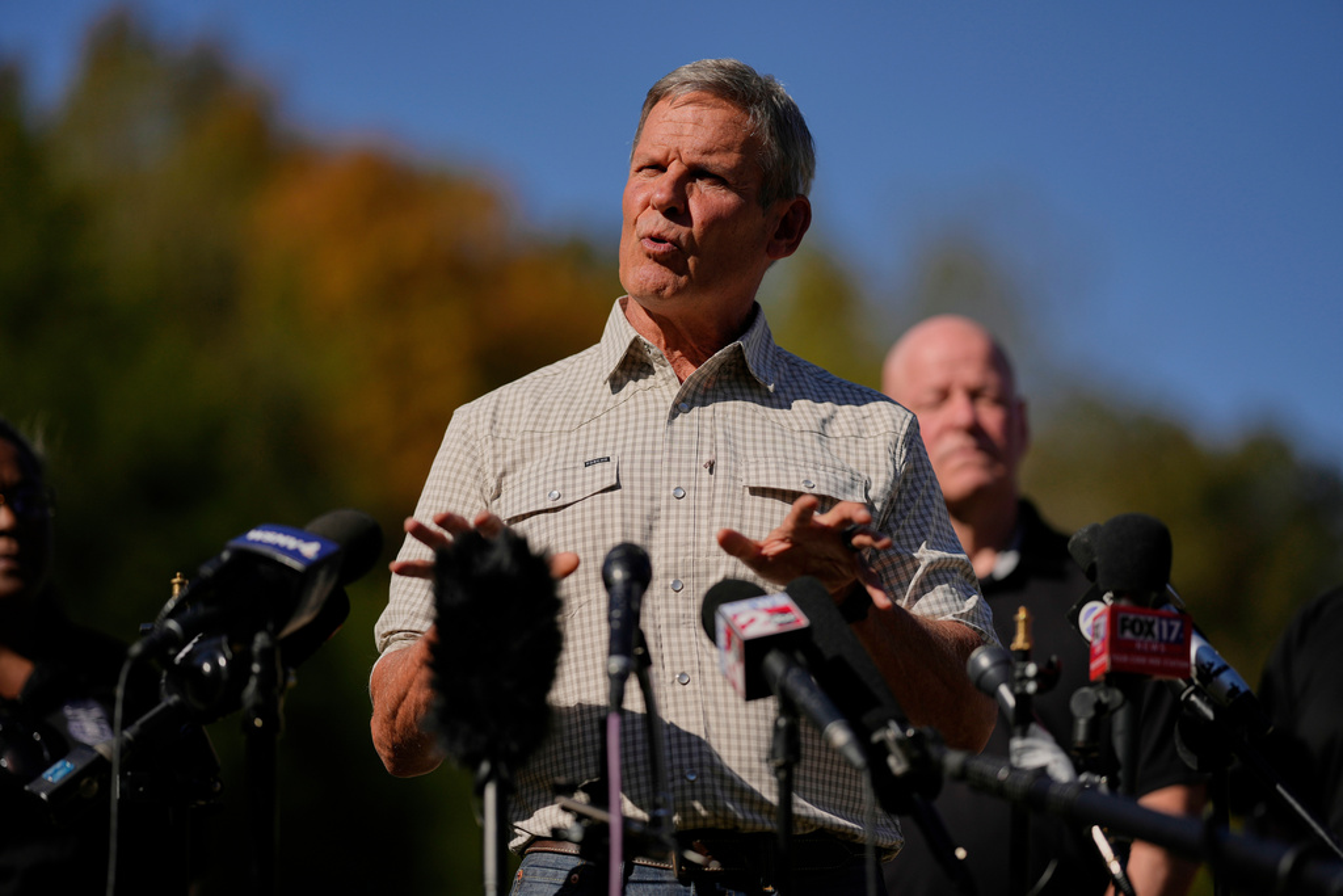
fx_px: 5037
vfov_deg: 10.2
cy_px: 448
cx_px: 672
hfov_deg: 15.2
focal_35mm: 135
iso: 100
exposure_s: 1/16000
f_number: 1.8
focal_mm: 135
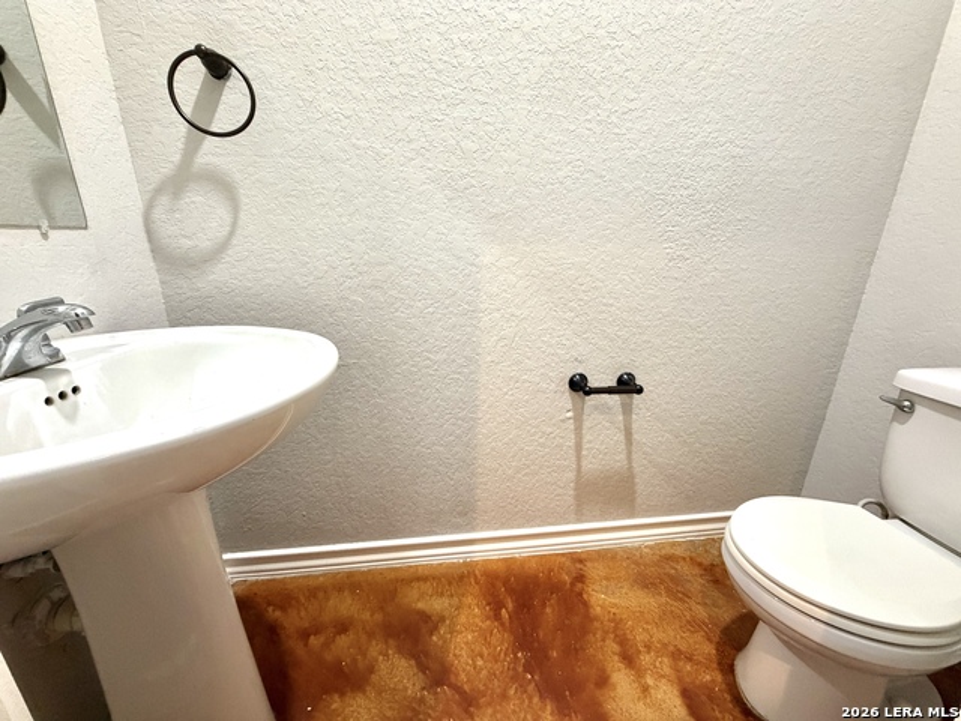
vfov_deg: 85.7
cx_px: 480
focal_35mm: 14
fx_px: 389
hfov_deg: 102.1
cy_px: 360
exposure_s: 1/60
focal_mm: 2.22
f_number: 2.2
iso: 320
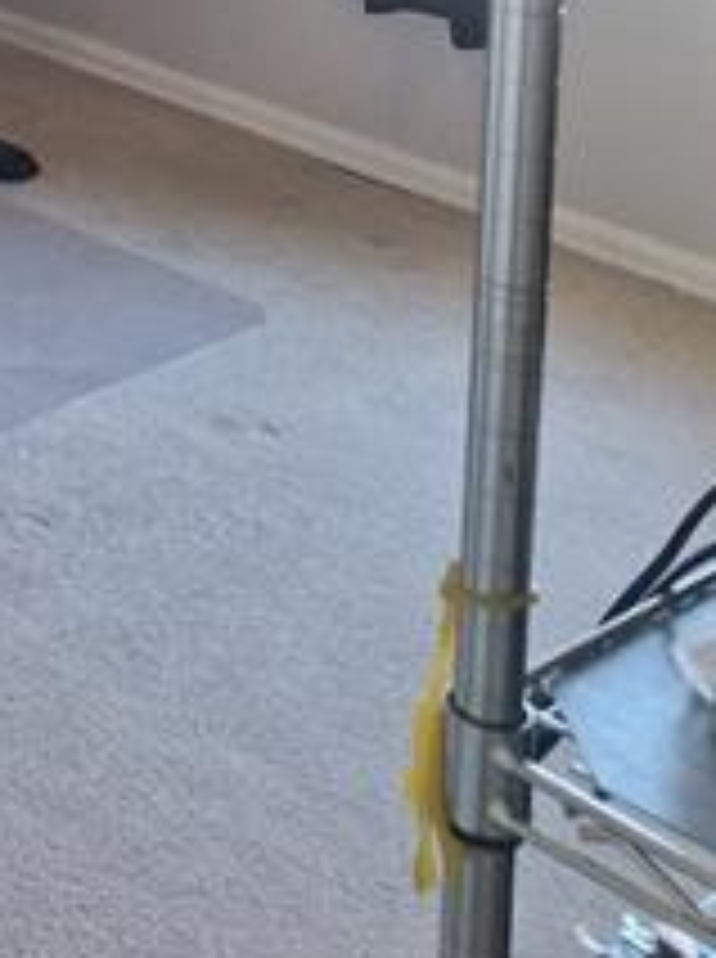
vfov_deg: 19.5
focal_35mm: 83
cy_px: -598
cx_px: -385
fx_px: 2296
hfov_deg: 16.1
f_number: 1.8
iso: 100
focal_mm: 5.54
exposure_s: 1/50
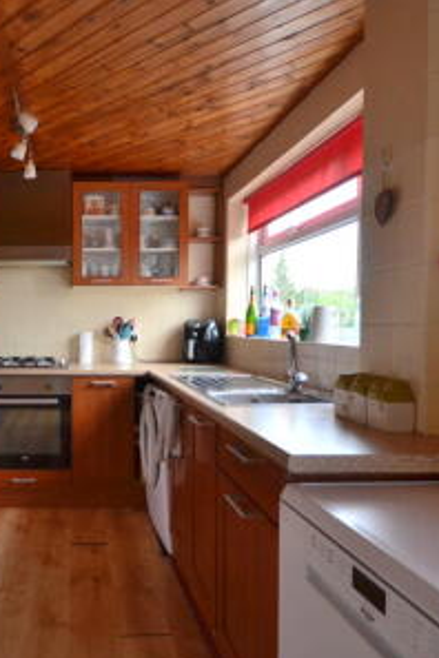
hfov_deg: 49.0
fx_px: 439
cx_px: 69
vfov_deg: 73.7
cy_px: 331
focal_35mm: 24
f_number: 4
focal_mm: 10
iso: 500
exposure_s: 1/60
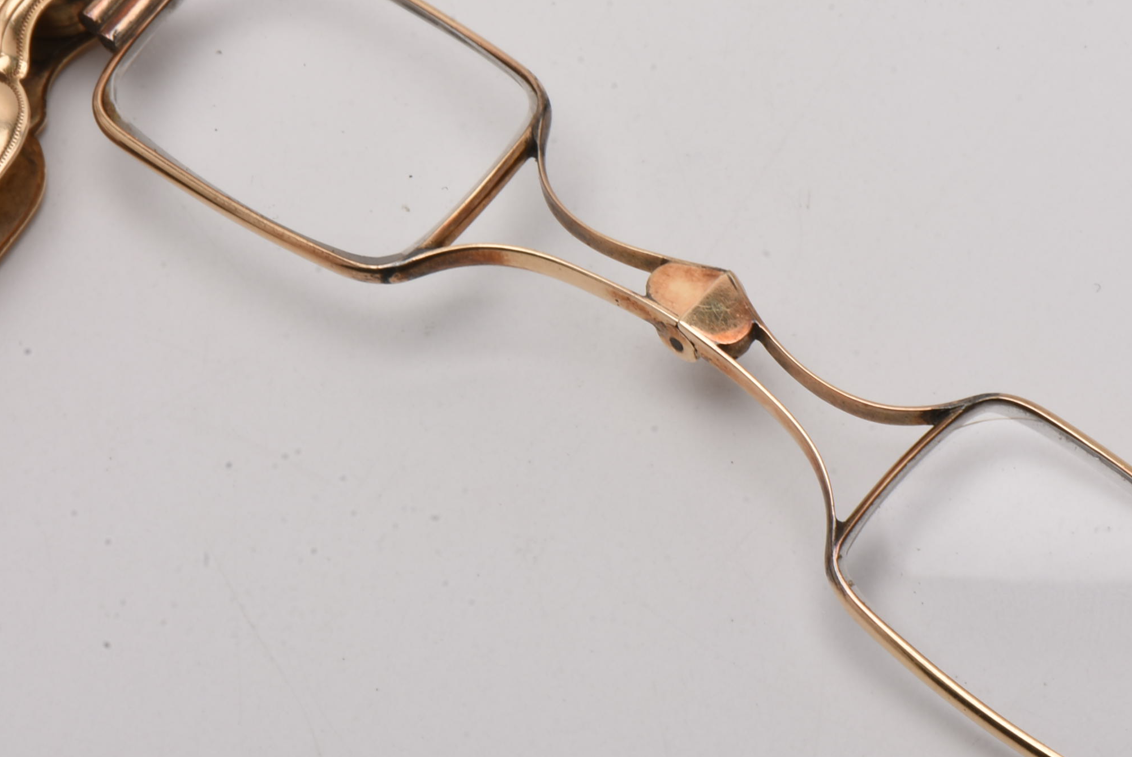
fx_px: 6003
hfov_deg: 10.8
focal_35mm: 191
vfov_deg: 7.2
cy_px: 366
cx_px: 691
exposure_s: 1/125
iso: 100
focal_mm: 85
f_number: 29
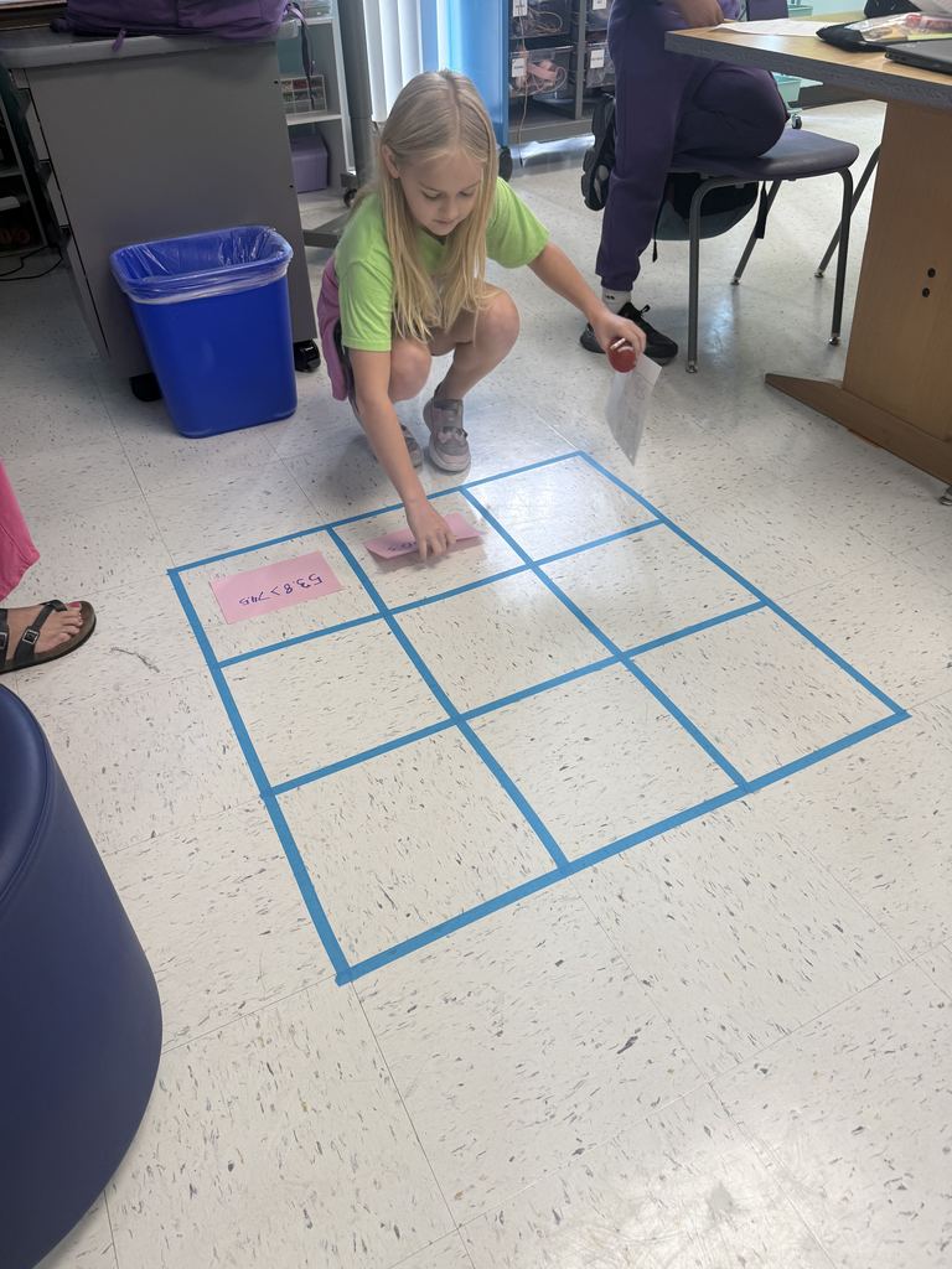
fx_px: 880
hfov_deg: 56.8
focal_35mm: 24
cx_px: 476
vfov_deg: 71.6
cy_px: 634
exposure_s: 1/120
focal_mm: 6.76
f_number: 1.78
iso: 100
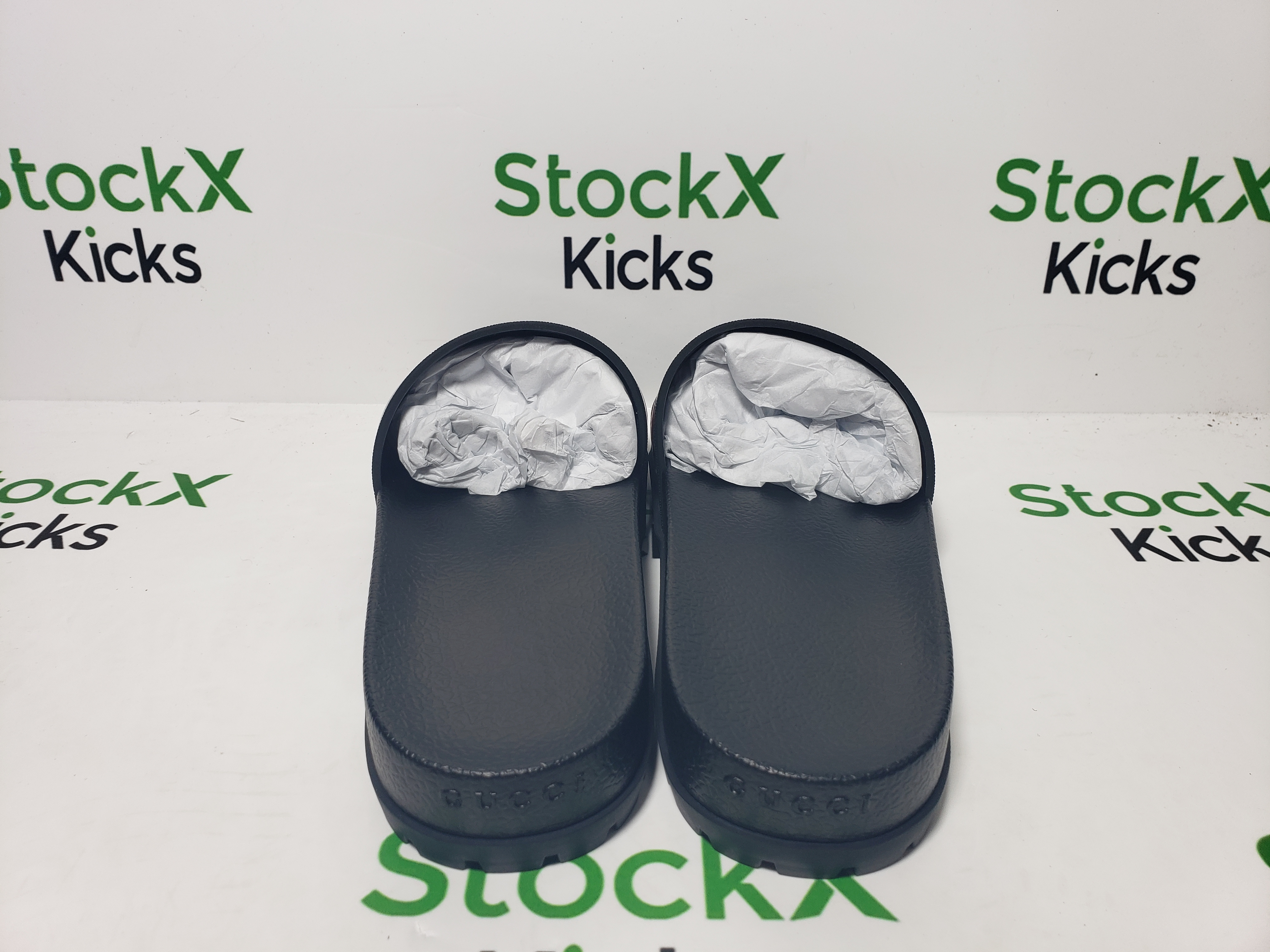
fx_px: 954
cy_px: 476
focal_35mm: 26
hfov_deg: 67.3
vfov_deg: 53.1
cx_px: 635
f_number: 2.4
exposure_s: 1/168
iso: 50
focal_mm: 4.3
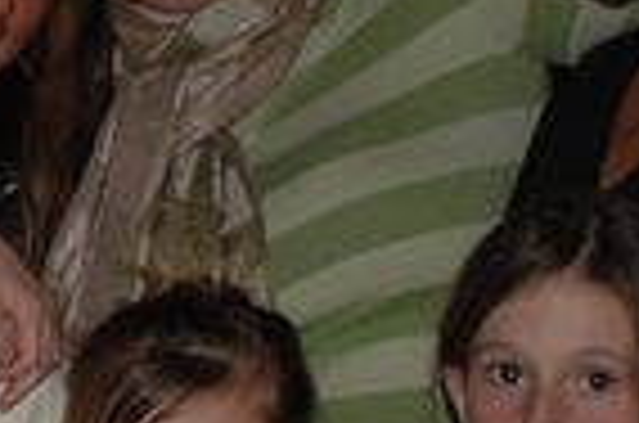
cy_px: 70
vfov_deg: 5.6
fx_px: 4304
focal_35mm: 243
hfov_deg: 8.3
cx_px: -414
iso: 400
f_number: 3.8
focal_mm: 36
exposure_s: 1/125
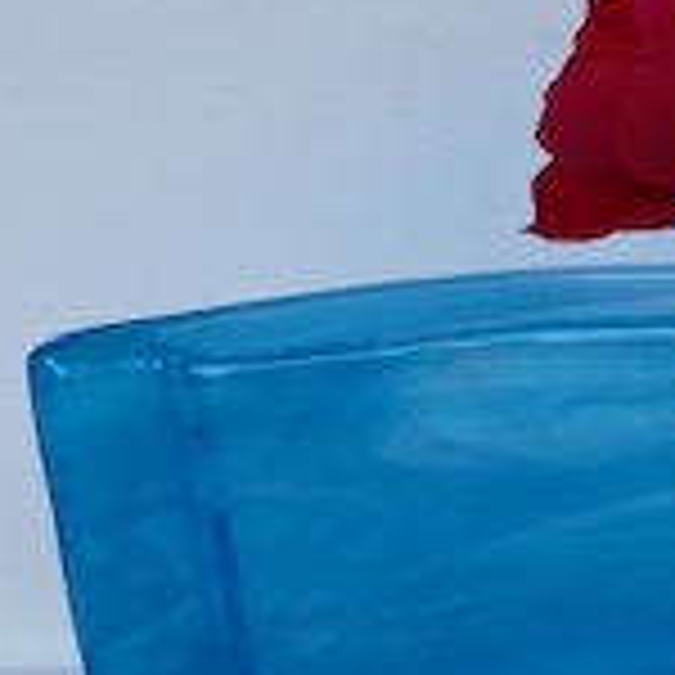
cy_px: 158
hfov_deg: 14.8
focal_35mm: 98
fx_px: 2162
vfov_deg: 17.6
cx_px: 1318
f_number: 1.8
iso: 40
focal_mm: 4.25
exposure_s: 1/122
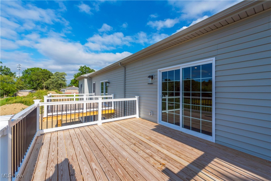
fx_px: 105
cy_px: 90
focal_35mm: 14
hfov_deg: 104.3
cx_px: 136
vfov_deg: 81.2
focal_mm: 14
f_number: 9
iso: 200
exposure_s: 1/2000
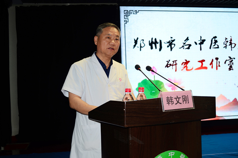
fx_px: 297
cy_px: 79
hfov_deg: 43.7
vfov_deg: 29.7
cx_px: 119
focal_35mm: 45
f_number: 4.5
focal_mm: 30
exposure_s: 1/60
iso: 200
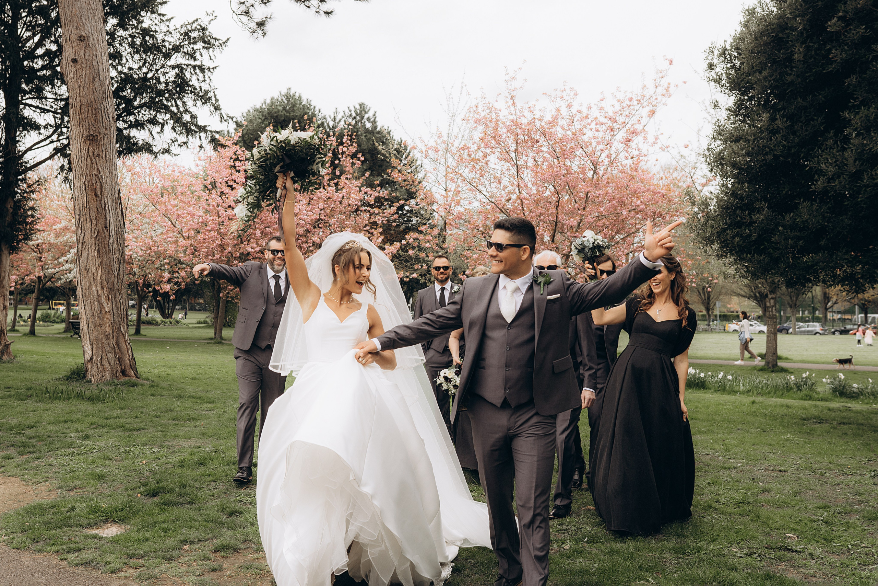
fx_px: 854
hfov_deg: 54.4
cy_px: 293
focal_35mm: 35
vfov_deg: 37.9
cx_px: 439
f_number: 4.5
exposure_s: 1/800
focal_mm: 35
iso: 320
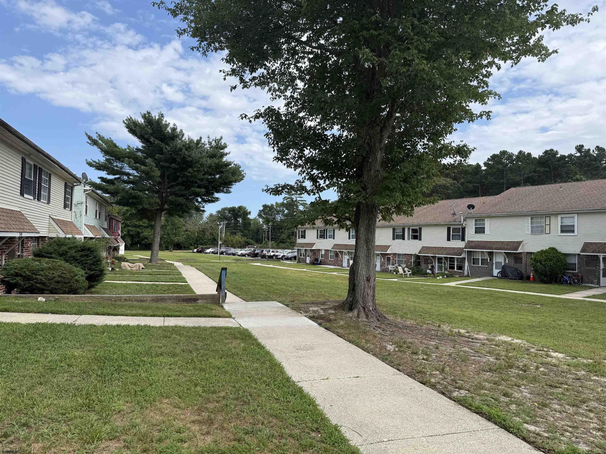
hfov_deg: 71.6
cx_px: 303
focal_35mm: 24
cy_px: 227
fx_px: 420
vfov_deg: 56.8
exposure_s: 1/3145
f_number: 1.78
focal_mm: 6.76
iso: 80
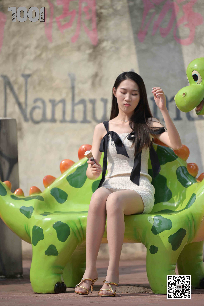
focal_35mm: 200
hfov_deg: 6.9
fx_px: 1700
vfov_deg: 10.3
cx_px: 102
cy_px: 153
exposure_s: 1/4000
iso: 200
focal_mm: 200
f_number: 2.8
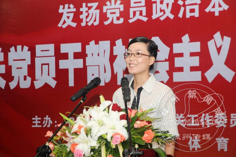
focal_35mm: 128
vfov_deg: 10.7
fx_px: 835
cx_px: 118
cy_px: 78
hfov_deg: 16.1
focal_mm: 85
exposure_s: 1/60
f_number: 7.1
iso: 800
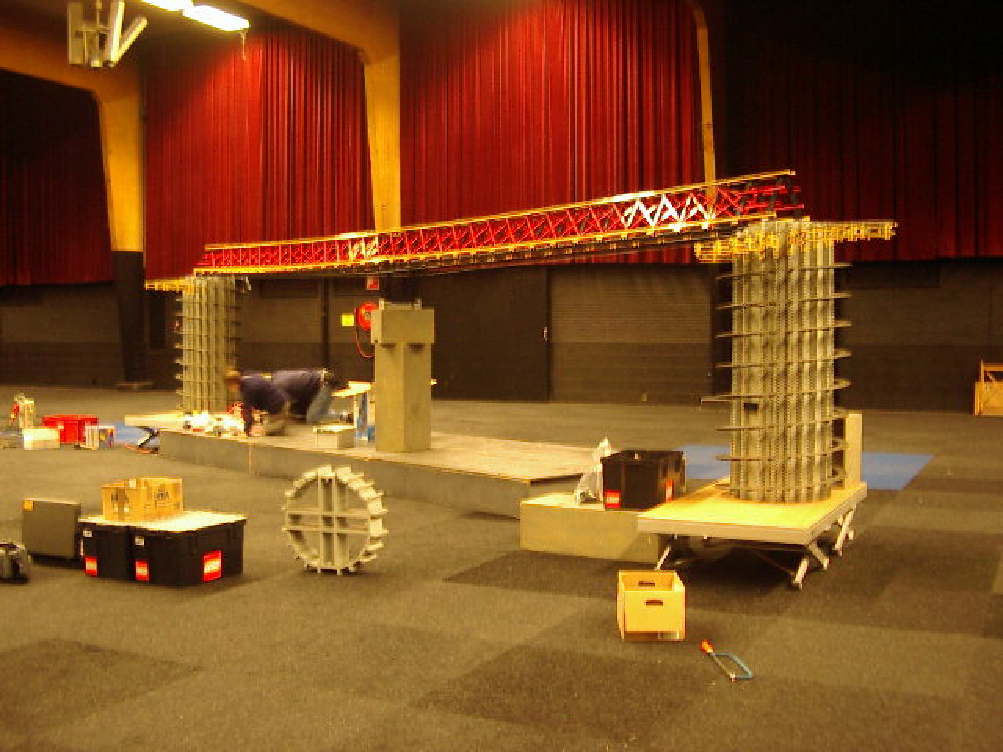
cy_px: 376
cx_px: 502
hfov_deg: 49.0
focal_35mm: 38
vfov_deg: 37.7
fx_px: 1101
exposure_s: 1/2
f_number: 2.6
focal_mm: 5.8
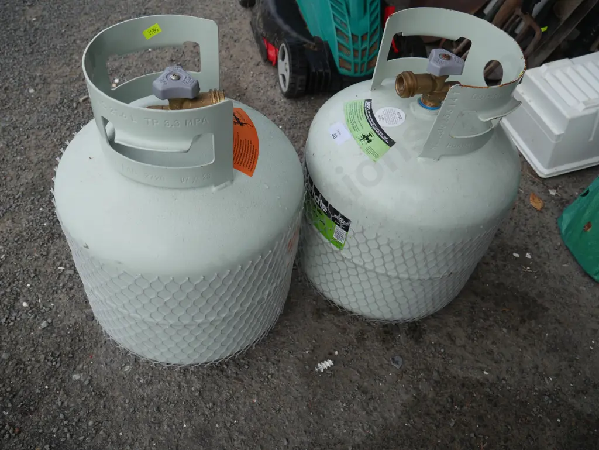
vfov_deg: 49.8
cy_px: 225
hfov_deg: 63.4
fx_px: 485
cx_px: 300
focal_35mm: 28
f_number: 4.5
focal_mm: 14
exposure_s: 1/200
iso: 200
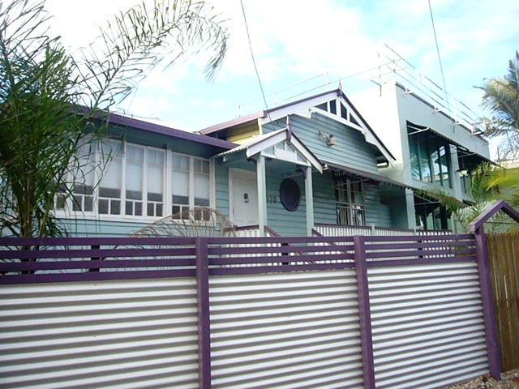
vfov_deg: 49.7
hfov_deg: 63.4
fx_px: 420
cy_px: 194
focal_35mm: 28
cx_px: 260
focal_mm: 4.6
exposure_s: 1/500
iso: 800
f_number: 5.6
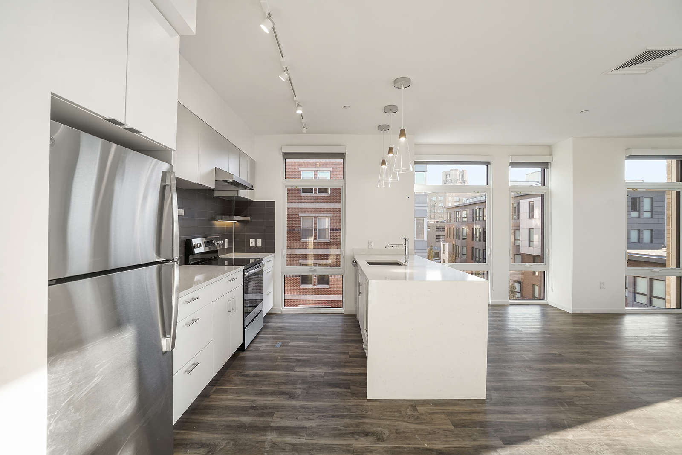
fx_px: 284
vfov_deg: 77.3
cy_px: 228
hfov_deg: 100.4
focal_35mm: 15
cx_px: 341
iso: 500
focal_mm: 10
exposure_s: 1/20
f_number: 11
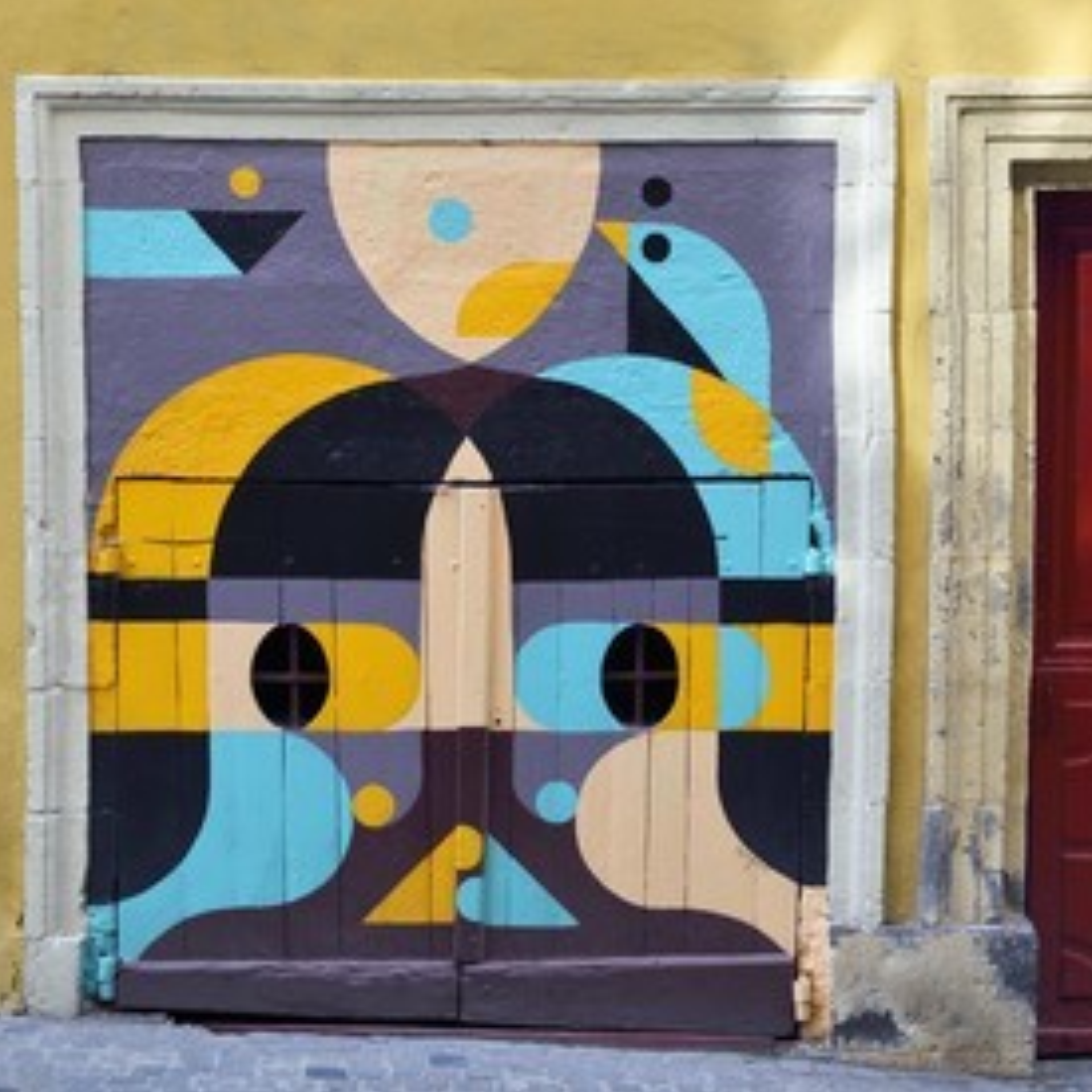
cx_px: 747
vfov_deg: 26.5
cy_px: 552
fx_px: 2320
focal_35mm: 65
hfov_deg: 26.3
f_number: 10
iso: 800
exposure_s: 1/160
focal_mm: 50
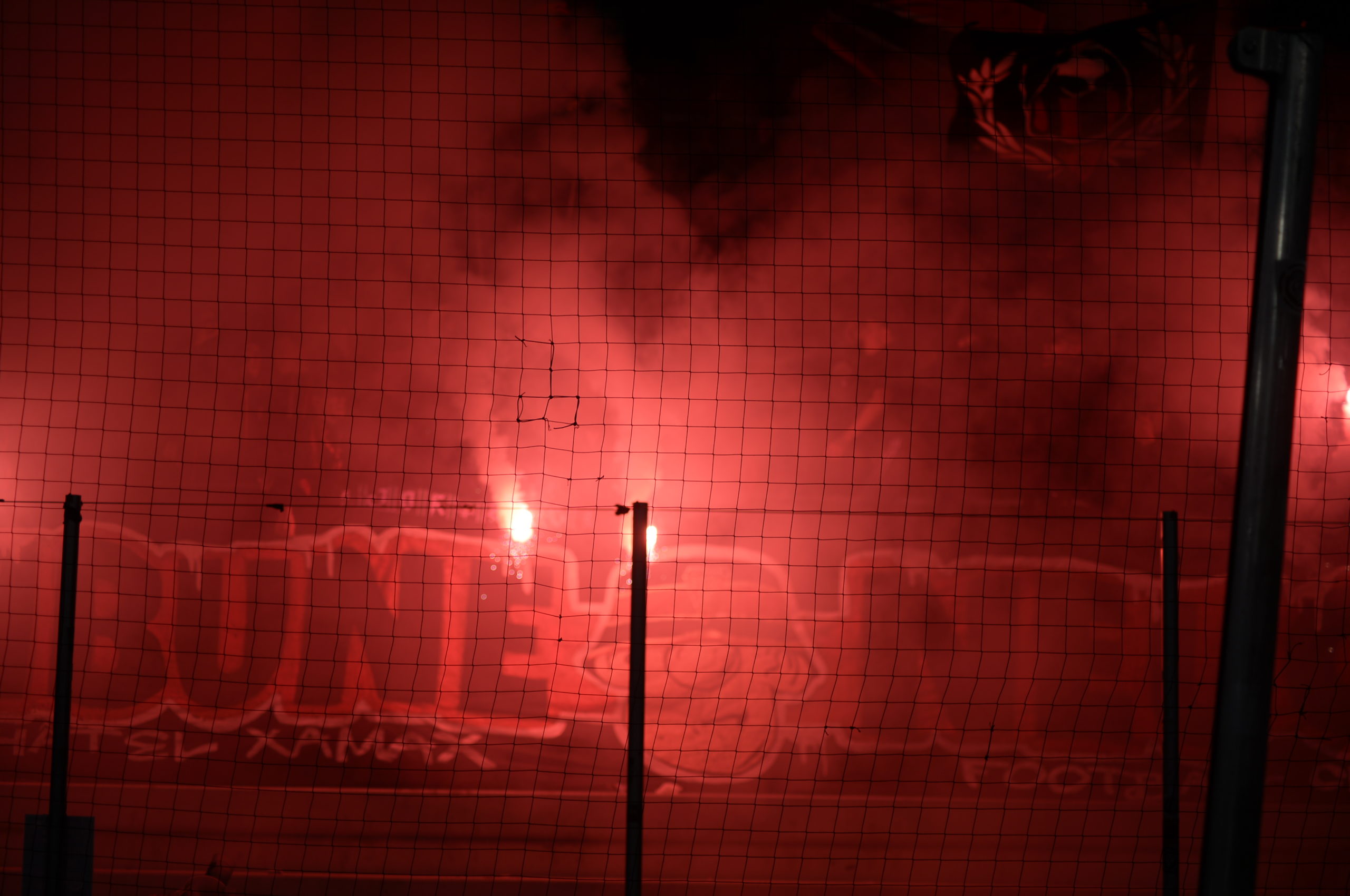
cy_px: 448
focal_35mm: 70
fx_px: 2622
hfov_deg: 28.9
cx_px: 675
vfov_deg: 19.4
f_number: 4
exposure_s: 1/640
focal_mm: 70
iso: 100
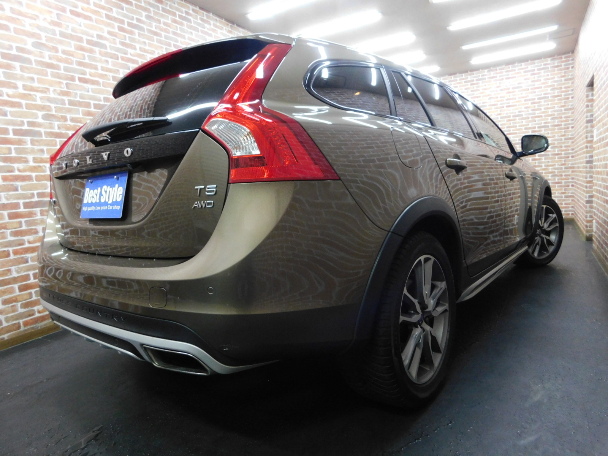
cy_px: 228
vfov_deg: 58.9
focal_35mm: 23
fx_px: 404
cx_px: 304
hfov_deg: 73.9
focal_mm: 4
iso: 400
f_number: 3
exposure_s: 1/25
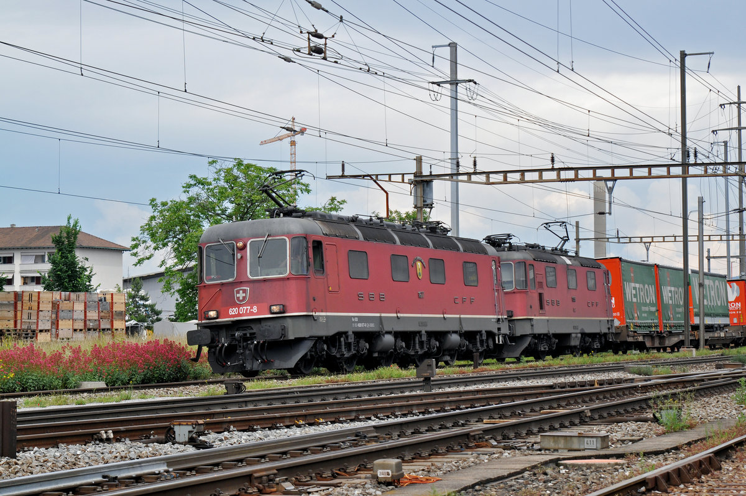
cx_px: 373
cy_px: 248
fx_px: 1863
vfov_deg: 15.2
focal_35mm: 90
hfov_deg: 22.6
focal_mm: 60
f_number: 6.3
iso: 320
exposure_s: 1/1000
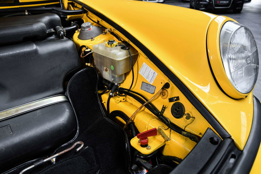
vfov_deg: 42.3
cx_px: 130
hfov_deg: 60.3
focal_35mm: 31
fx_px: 225
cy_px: 87
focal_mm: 21
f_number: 5.6
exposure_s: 1/40
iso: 320
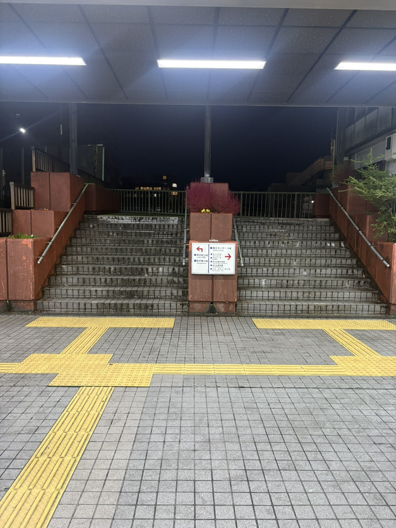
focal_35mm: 26
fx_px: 397
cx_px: 198
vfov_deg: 67.3
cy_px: 264
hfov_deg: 53.1
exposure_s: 1/60
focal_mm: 5.96
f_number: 1.6
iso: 320
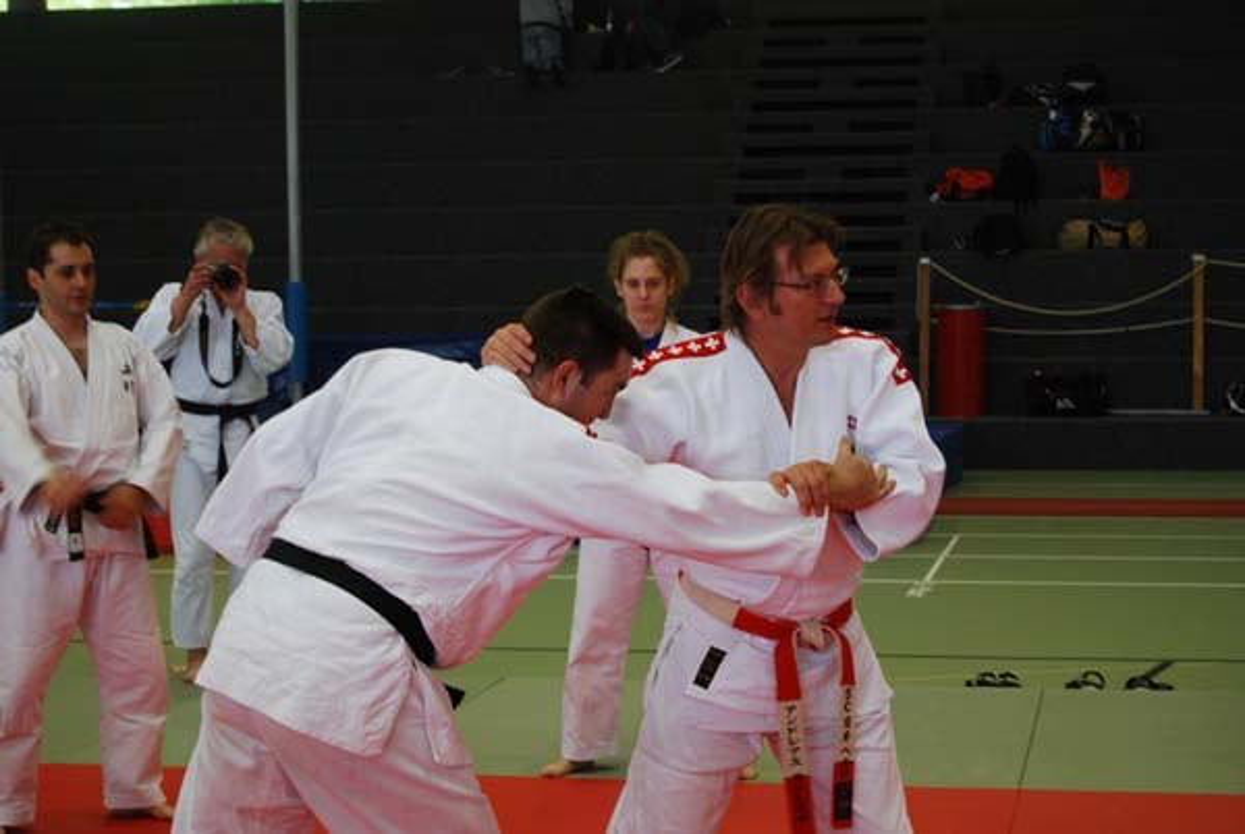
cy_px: 417
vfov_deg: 16.6
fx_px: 2857
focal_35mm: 82
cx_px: 622
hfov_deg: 24.6
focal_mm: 55
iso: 320
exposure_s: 1/30
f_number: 5.6
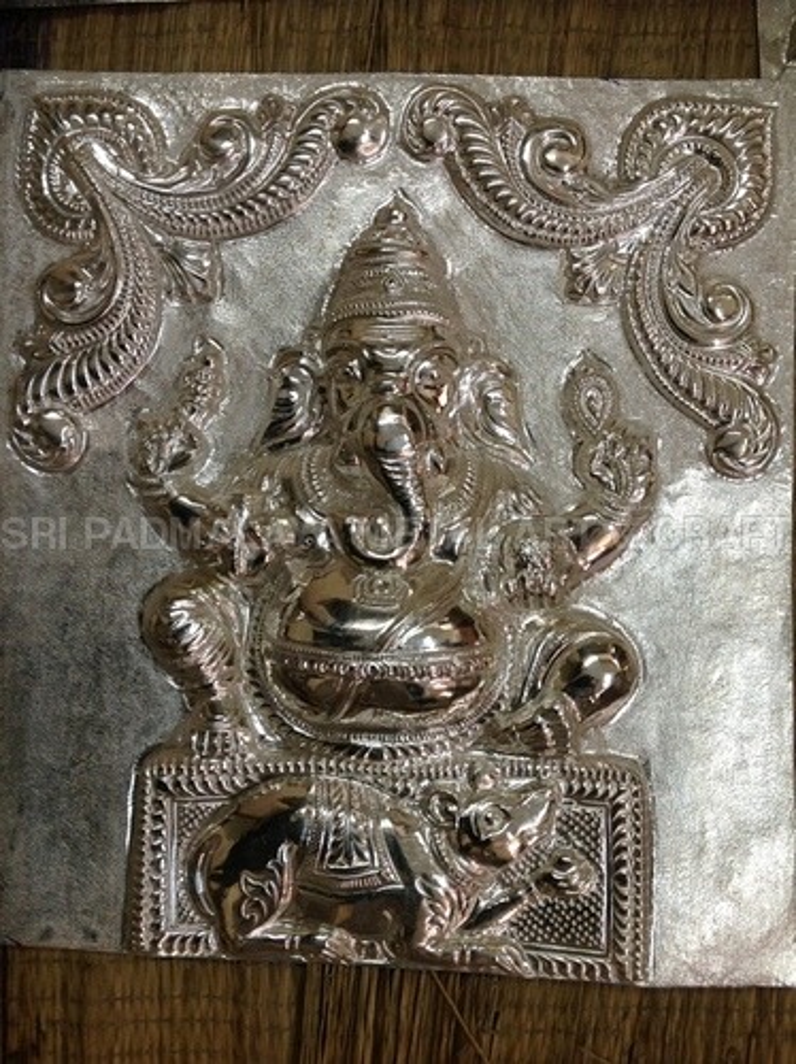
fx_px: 1075
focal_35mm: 35
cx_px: 398
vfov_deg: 52.7
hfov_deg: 40.6
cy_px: 532
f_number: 2.4
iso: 80
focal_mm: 4.28
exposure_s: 1/15
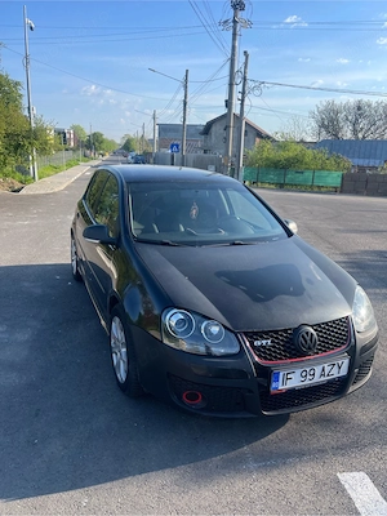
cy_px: 258
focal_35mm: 25
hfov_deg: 54.9
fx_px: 373
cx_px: 194
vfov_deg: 69.4
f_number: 1.6
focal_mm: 5.1
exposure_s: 1/1493
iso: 32
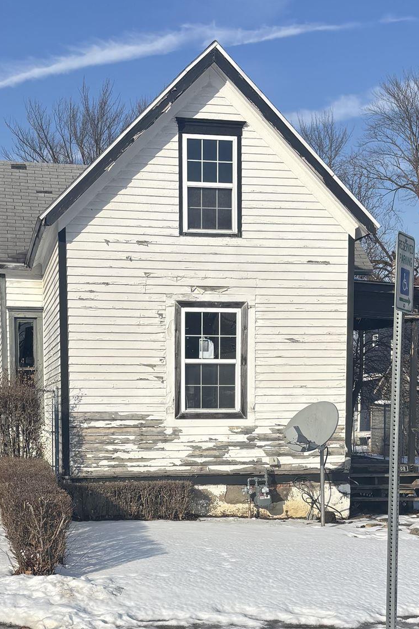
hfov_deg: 24.6
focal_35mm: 55
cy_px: 469
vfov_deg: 35.5
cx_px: 176
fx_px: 960
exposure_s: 1/5076
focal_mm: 5.96
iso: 50
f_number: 1.6
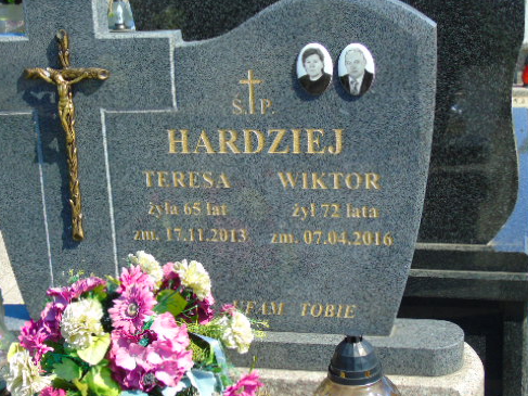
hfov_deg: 27.3
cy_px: 203
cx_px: 203
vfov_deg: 20.7
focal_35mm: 71
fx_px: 1083
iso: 80
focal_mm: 9.6
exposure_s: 1/400
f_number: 4.3
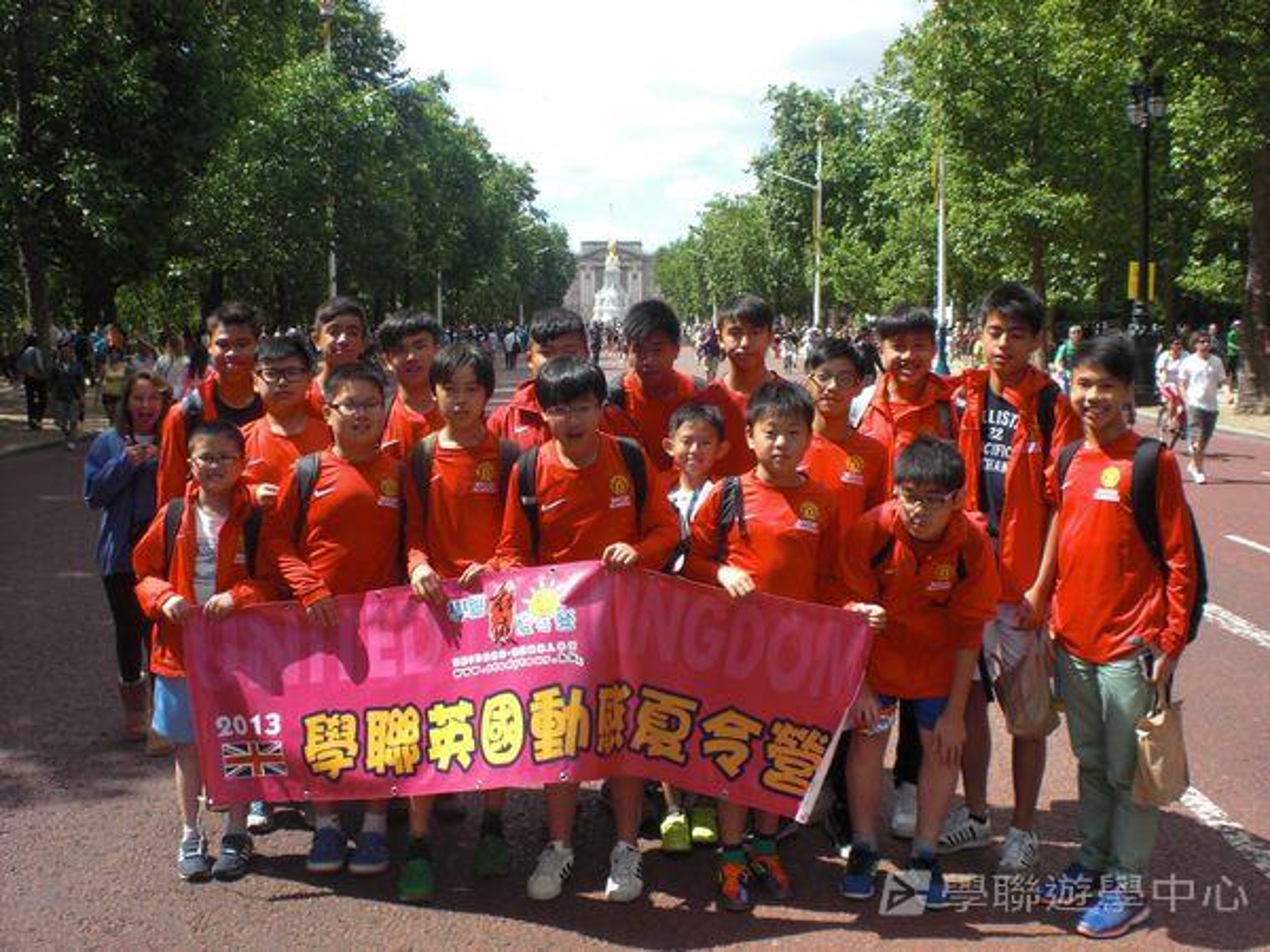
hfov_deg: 49.0
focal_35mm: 38
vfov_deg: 37.7
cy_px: 476
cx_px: 635
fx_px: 1394
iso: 64
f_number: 5.6
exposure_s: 1/200
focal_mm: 6.3
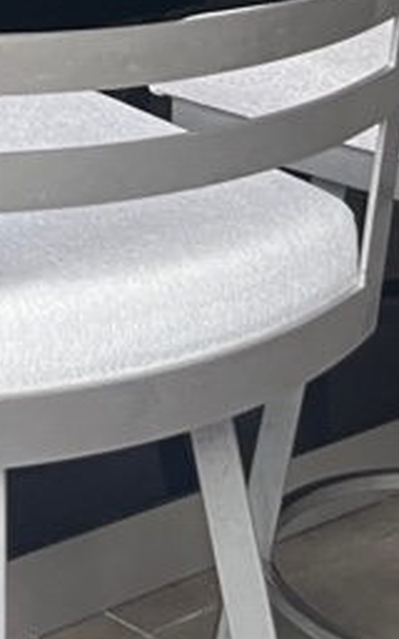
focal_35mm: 138
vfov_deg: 13.4
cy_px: -554
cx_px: -416
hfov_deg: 8.9
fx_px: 2401
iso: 160
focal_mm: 5.1
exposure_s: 1/60
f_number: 1.6
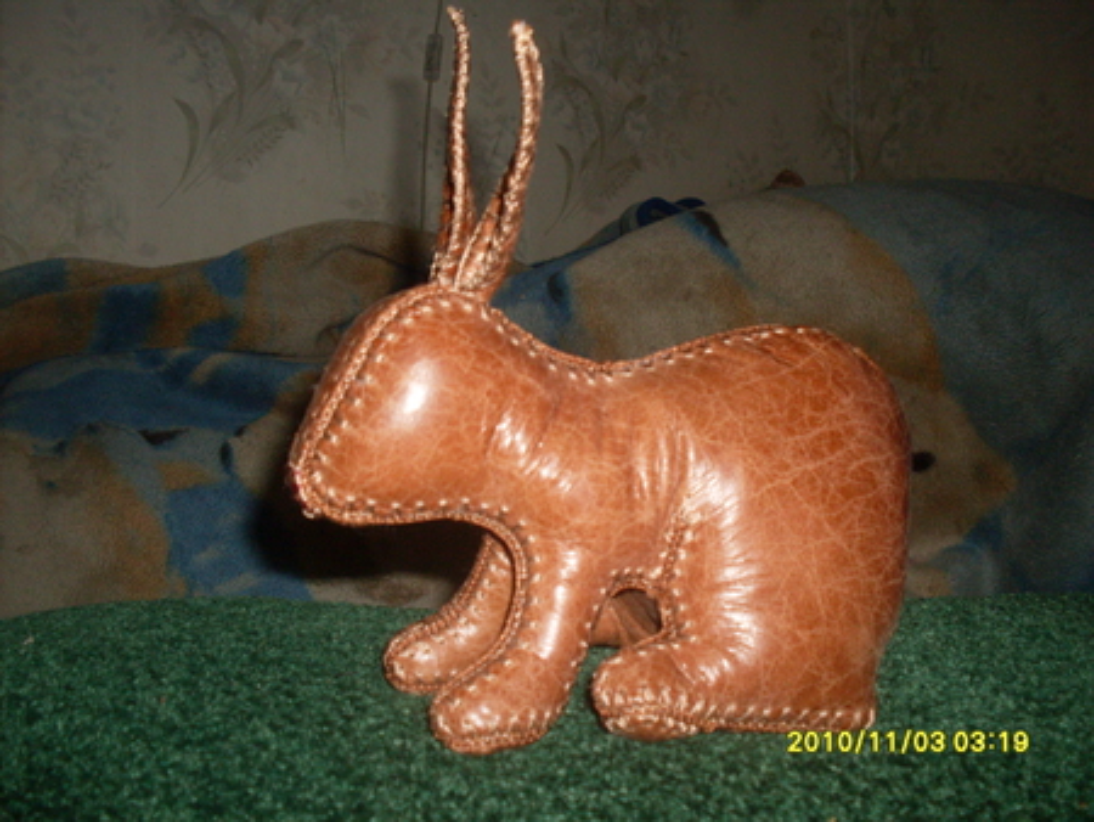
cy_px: 411
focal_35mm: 38
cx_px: 547
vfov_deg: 37.8
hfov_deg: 49.0
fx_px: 1202
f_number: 2.8
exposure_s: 1/45
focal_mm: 6.3
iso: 100
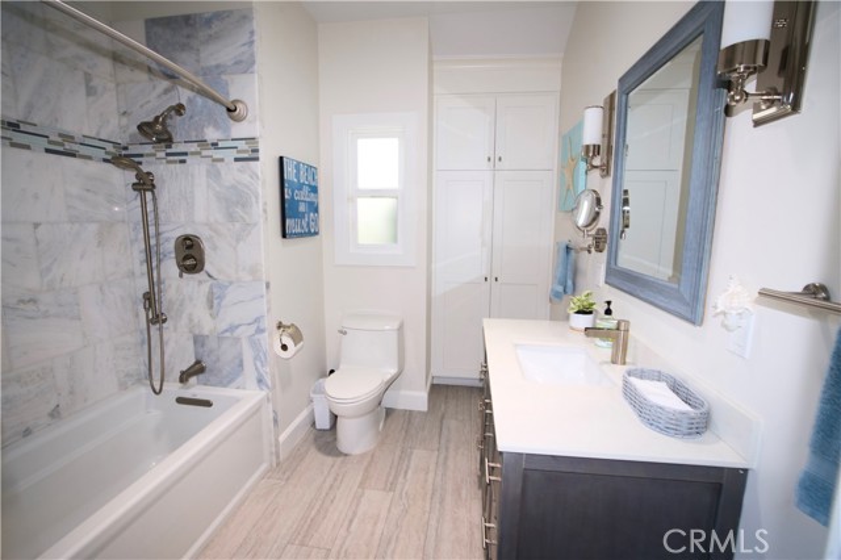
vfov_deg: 73.7
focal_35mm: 16
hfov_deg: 96.8
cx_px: 420
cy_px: 280
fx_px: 374
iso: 640
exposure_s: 1/10
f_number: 9
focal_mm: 16
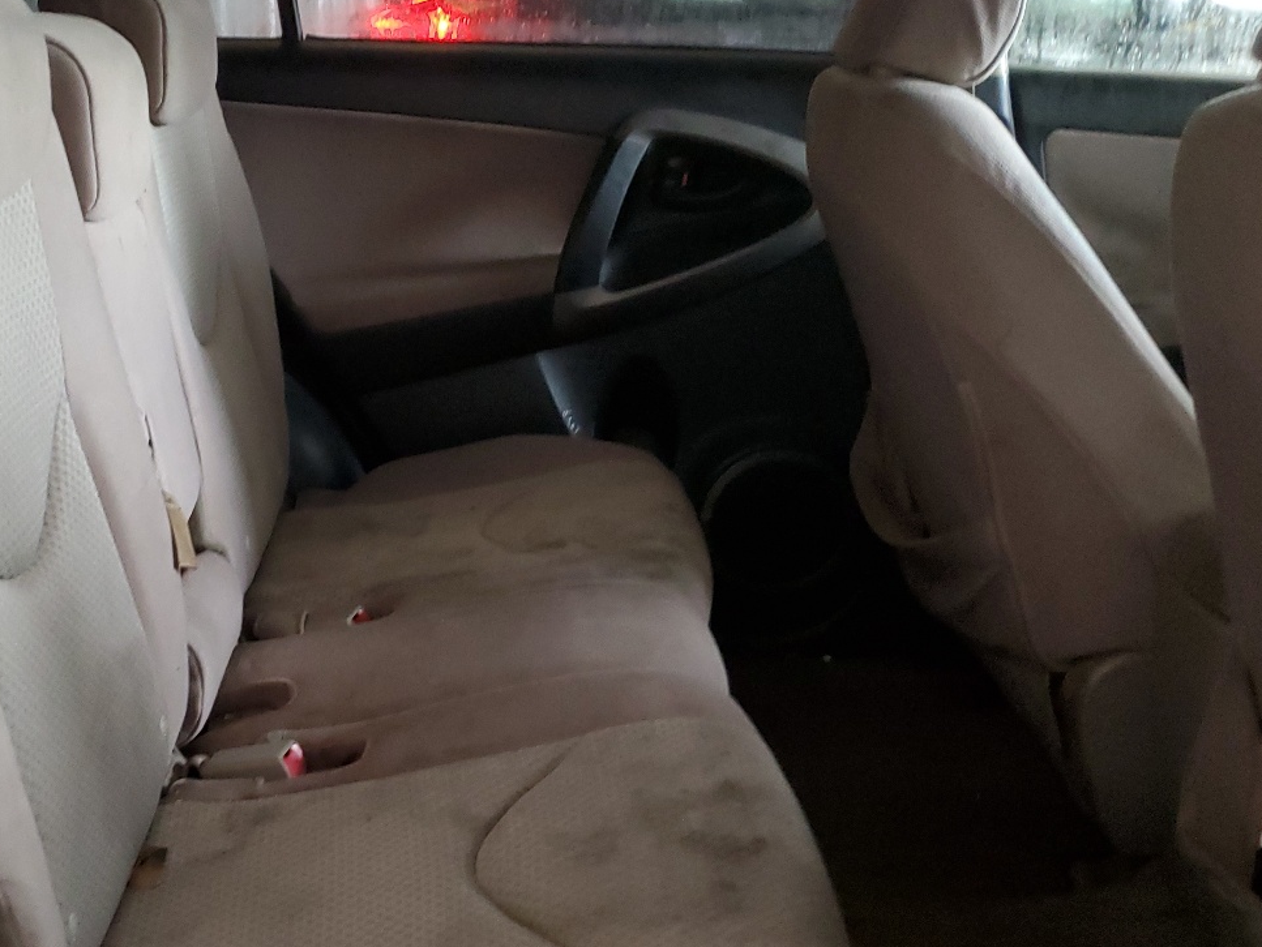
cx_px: 346
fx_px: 1568
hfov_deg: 42.7
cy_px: 507
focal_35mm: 43
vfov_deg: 33.6
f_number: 1.5
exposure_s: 1/15
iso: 338
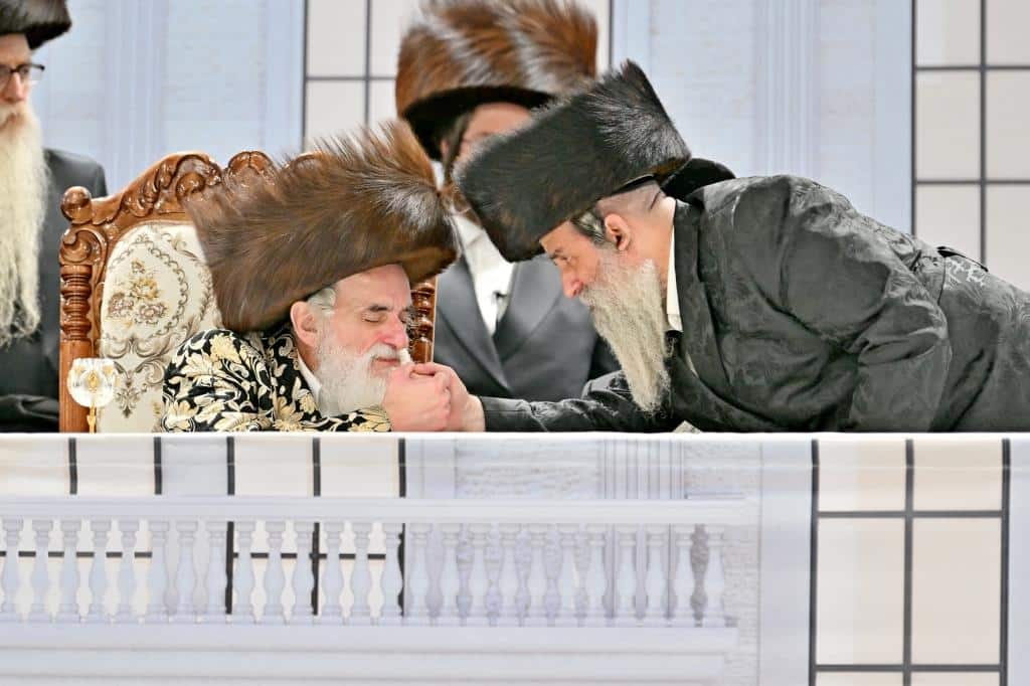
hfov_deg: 8.3
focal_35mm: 247
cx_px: 515
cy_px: 343
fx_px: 7064
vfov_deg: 5.6
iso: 400
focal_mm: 165
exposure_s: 1/125
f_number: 2.8
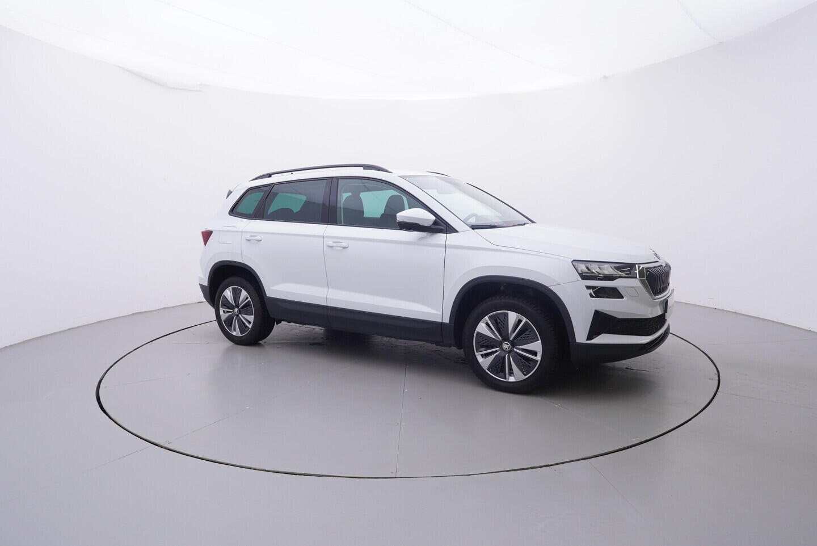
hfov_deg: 77.3
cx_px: 408
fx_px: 511
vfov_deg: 56.2
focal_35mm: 22
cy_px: 273
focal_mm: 15
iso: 200
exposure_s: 1/80
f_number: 5
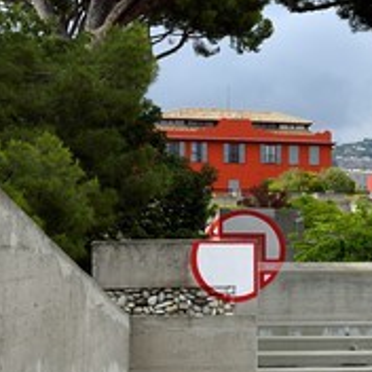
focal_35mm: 71
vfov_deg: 24.3
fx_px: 863
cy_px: 226
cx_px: 408
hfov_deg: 22.9
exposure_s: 1/200
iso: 200
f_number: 13
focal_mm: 35
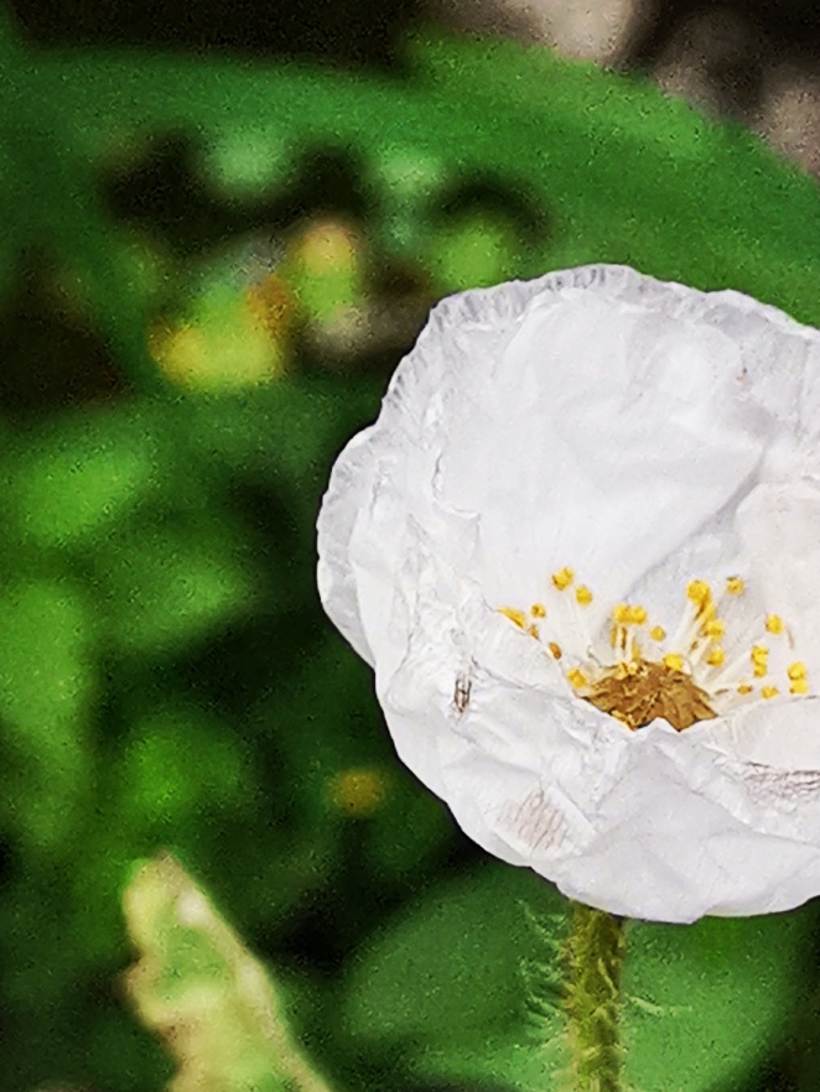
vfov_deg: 13.1
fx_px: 4767
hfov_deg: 9.8
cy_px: 626
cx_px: 489
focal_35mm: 151
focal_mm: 5.5
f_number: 1.8
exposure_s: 1/100
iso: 200
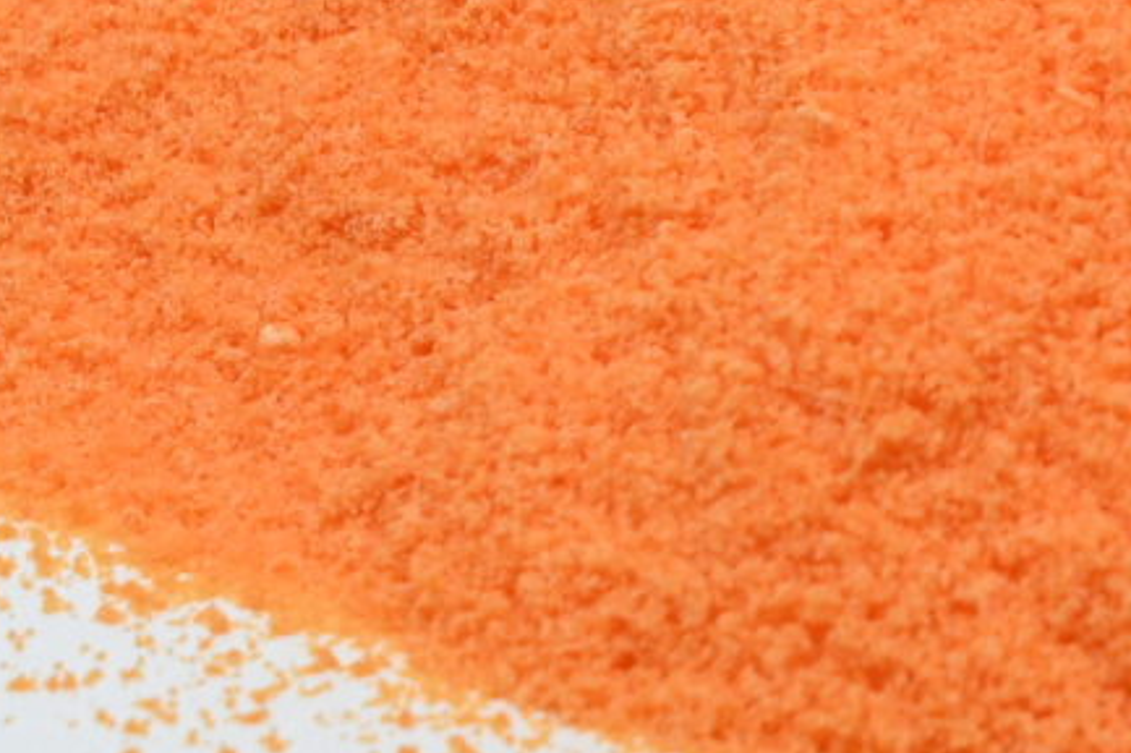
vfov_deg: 3.3
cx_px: 2137
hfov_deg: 4.9
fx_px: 12996
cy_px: -799
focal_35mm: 414
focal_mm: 70
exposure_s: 1/100
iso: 100
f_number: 8
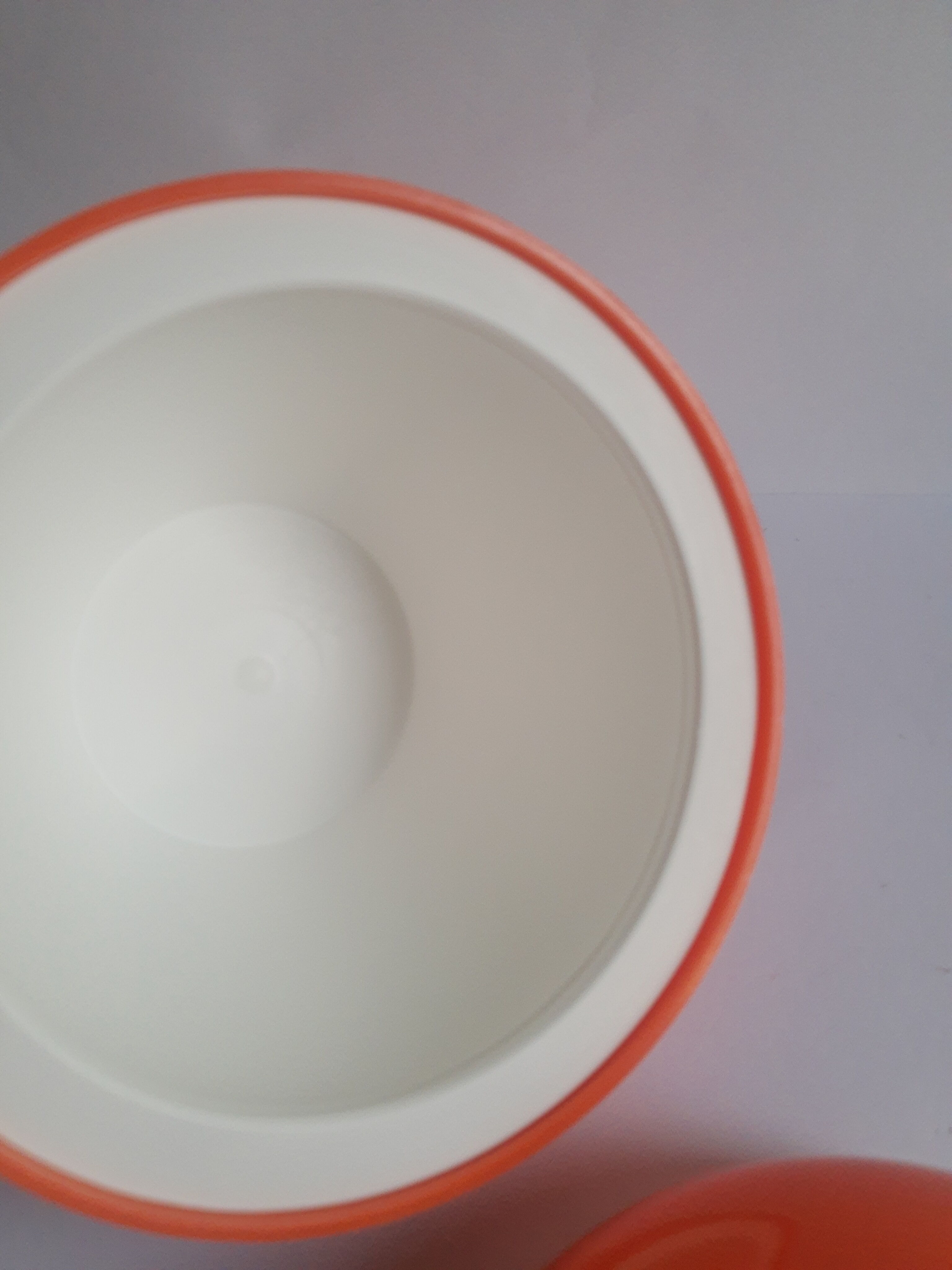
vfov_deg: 67.3
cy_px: 635
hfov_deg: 53.1
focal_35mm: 26
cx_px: 476
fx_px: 953
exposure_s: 1/50
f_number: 1.8
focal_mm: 3.95
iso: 186
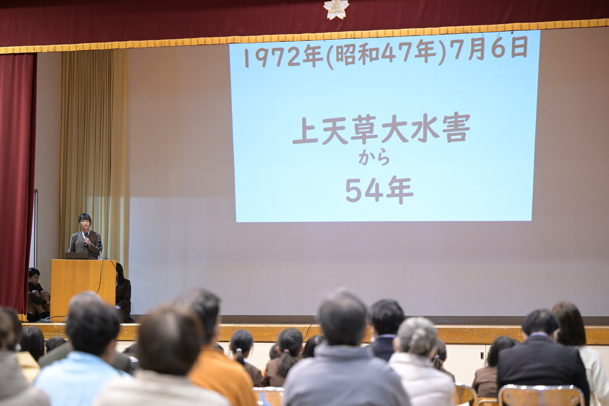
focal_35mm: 94
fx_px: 1590
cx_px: 304
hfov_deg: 21.7
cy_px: 203
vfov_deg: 14.6
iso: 3200
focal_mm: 94
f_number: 2.8
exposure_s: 1/80
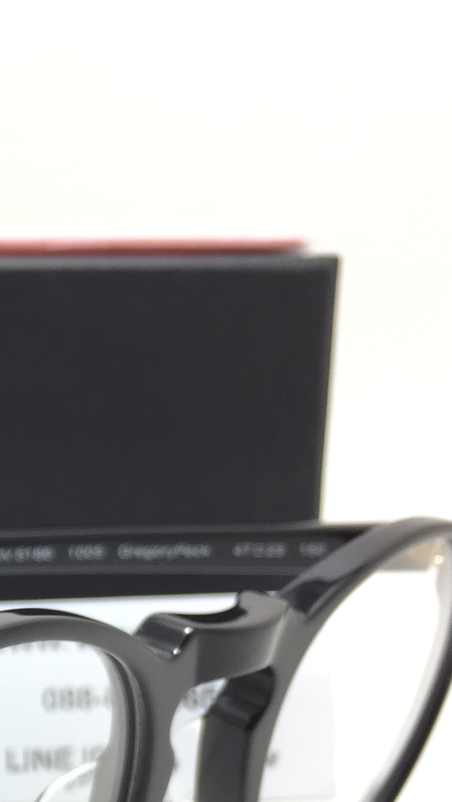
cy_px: 657
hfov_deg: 15.4
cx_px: -298
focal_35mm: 70
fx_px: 1491
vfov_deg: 29.4
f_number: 2.2
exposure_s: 1/50
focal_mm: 4.15
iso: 40
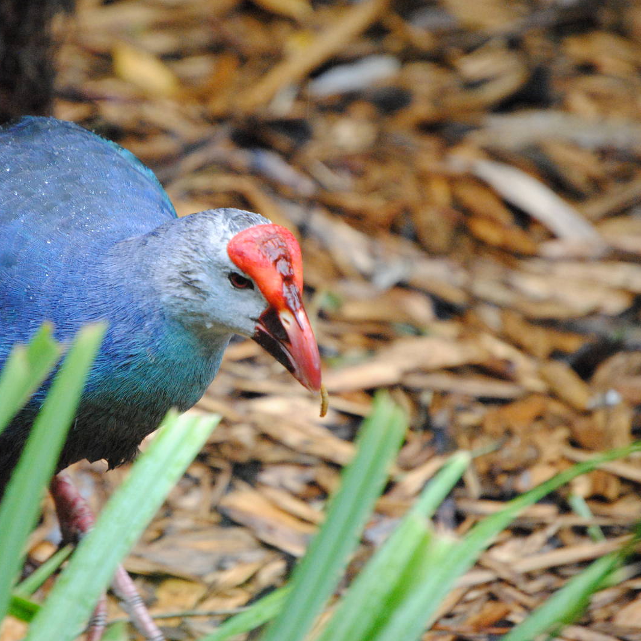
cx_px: 203
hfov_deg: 4.6
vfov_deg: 4.6
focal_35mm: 383
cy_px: 320
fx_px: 8024
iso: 1600
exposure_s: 1/250
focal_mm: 200
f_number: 5.6
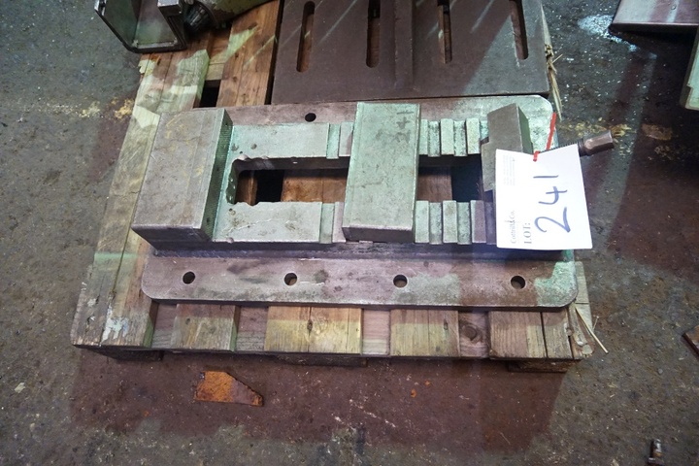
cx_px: 350
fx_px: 466
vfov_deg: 53.1
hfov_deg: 73.7
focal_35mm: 24
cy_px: 233
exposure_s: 1/50
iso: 3200
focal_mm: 16
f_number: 3.5
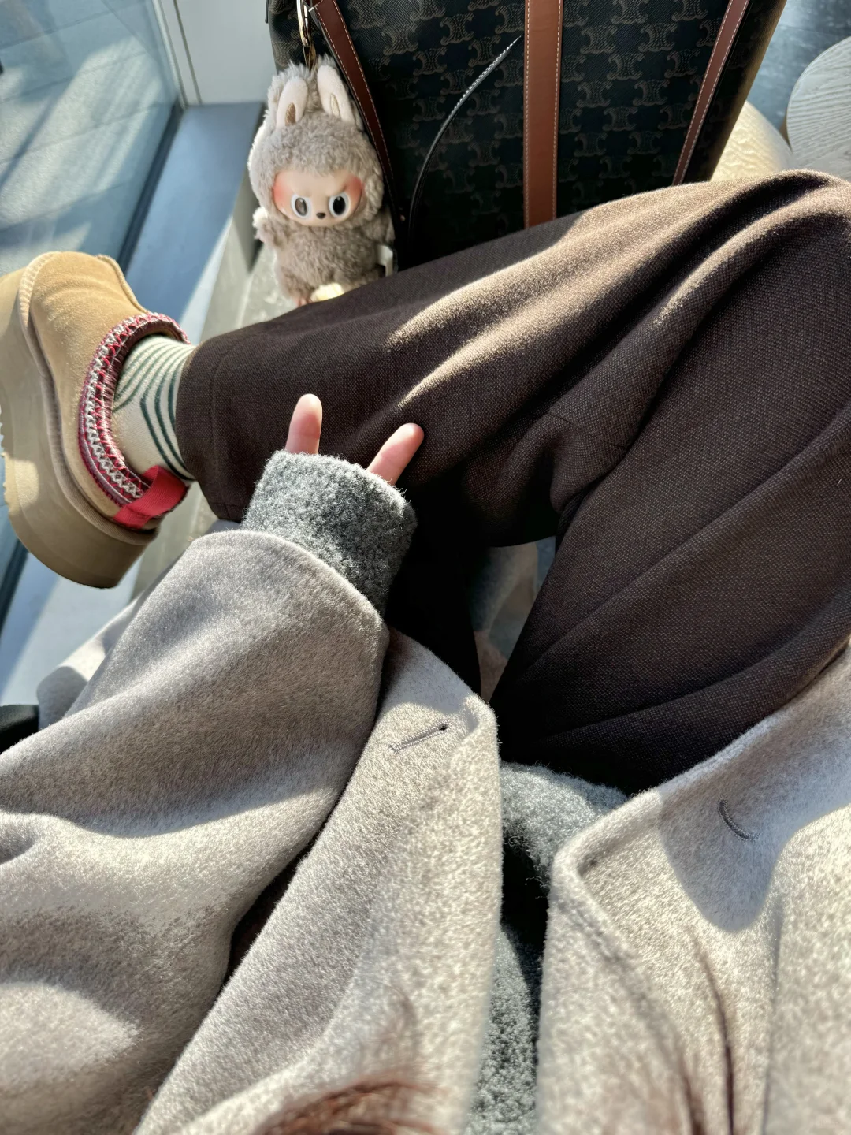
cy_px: 568
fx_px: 787
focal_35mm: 24
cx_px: 426
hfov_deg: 56.8
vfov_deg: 71.6
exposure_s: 1/822
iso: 80
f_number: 1.78
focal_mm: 6.76
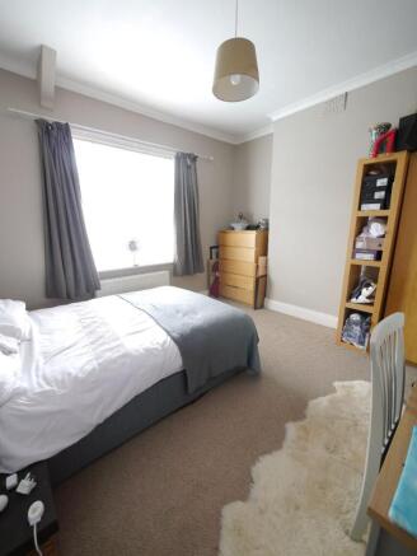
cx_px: 208
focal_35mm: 14
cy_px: 278
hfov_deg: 85.7
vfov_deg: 102.0
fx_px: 225
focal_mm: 7
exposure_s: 1/25
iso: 800
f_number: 4
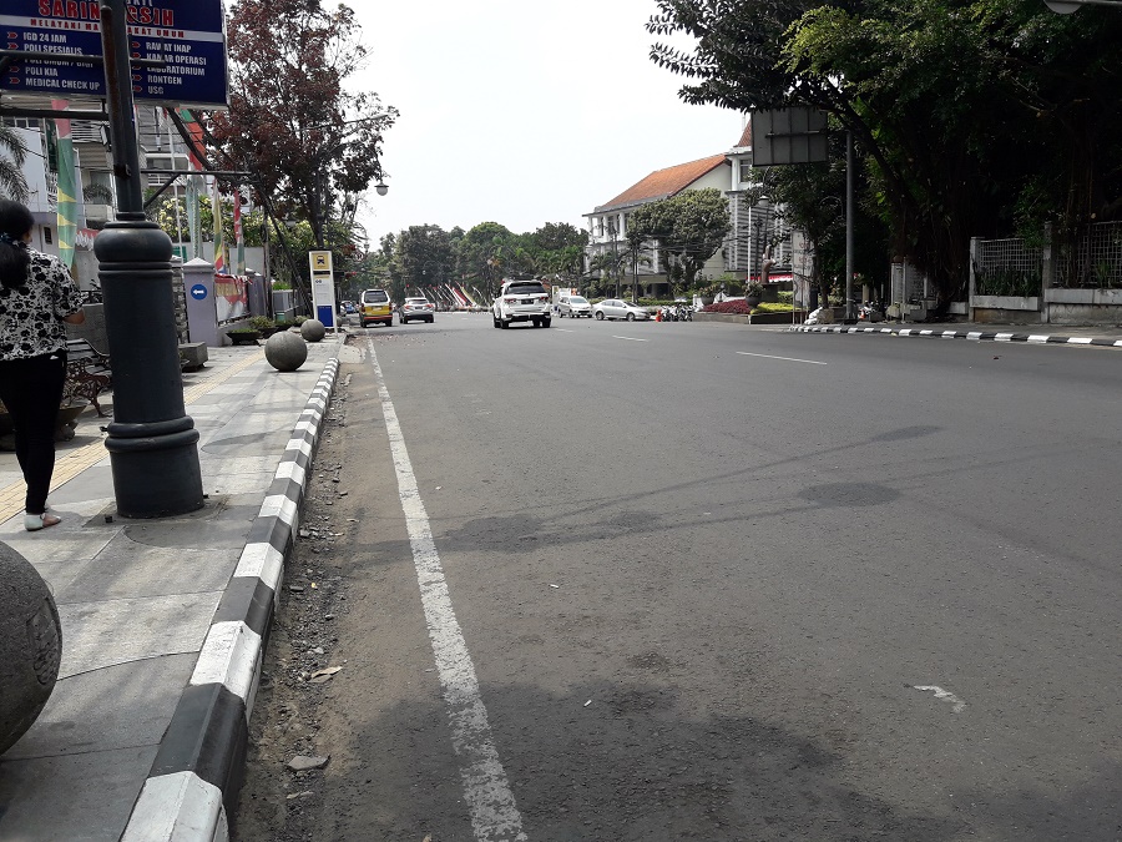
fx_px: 908
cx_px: 561
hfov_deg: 63.4
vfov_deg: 49.7
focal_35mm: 28
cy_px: 421
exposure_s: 1/1148
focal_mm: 3.7
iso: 40
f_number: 1.9
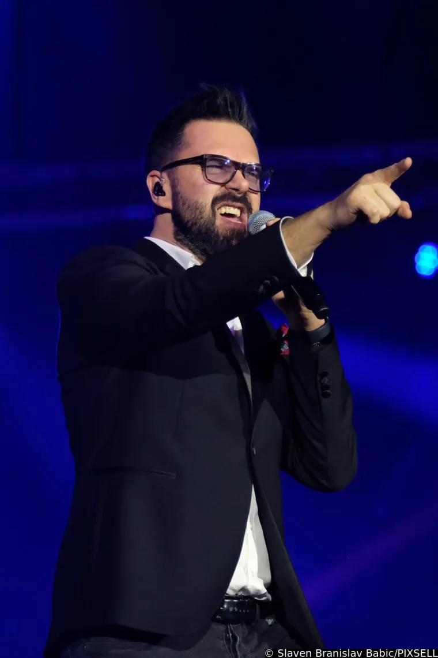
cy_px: 329
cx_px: 219
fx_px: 3266
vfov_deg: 11.5
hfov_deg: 7.7
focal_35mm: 179
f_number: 2.8
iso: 4000
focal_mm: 119.2
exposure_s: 1/400
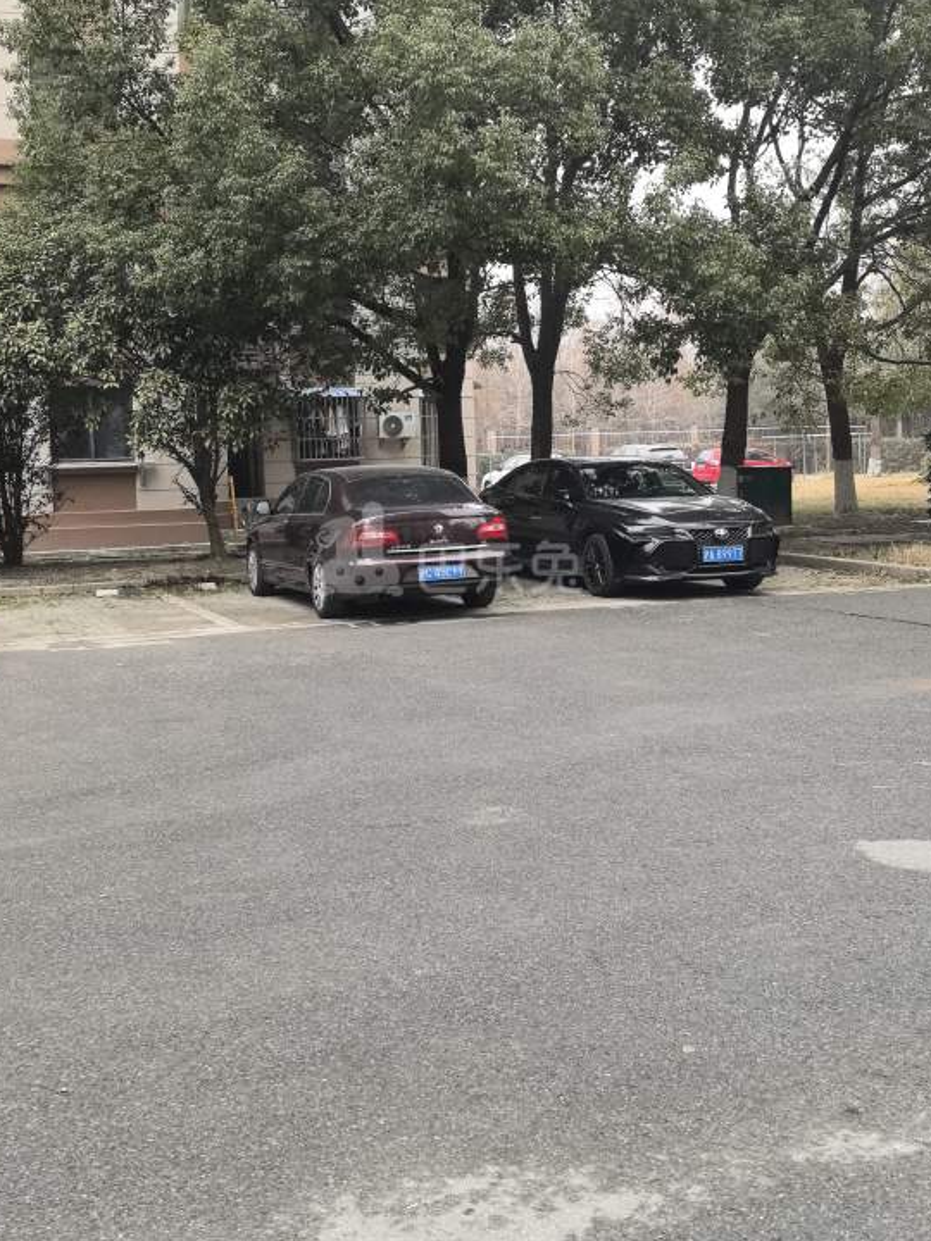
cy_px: 551
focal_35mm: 40
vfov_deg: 46.7
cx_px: 445
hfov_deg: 36.0
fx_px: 1434
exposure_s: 1/234
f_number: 2
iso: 50
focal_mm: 6.98
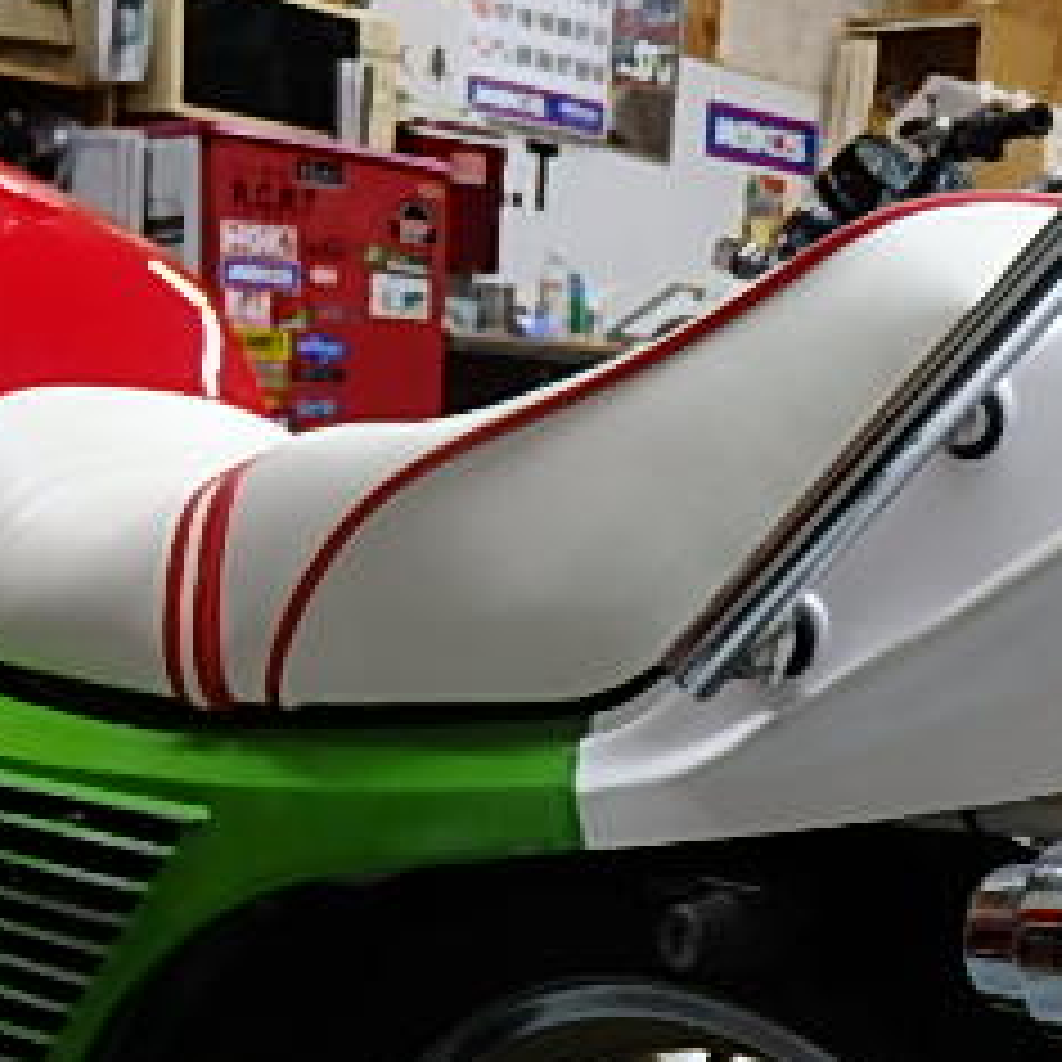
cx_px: 904
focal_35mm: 60
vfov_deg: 28.3
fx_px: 2083
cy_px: 765
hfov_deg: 27.8
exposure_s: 1/30
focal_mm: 4.5
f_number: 3
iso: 160
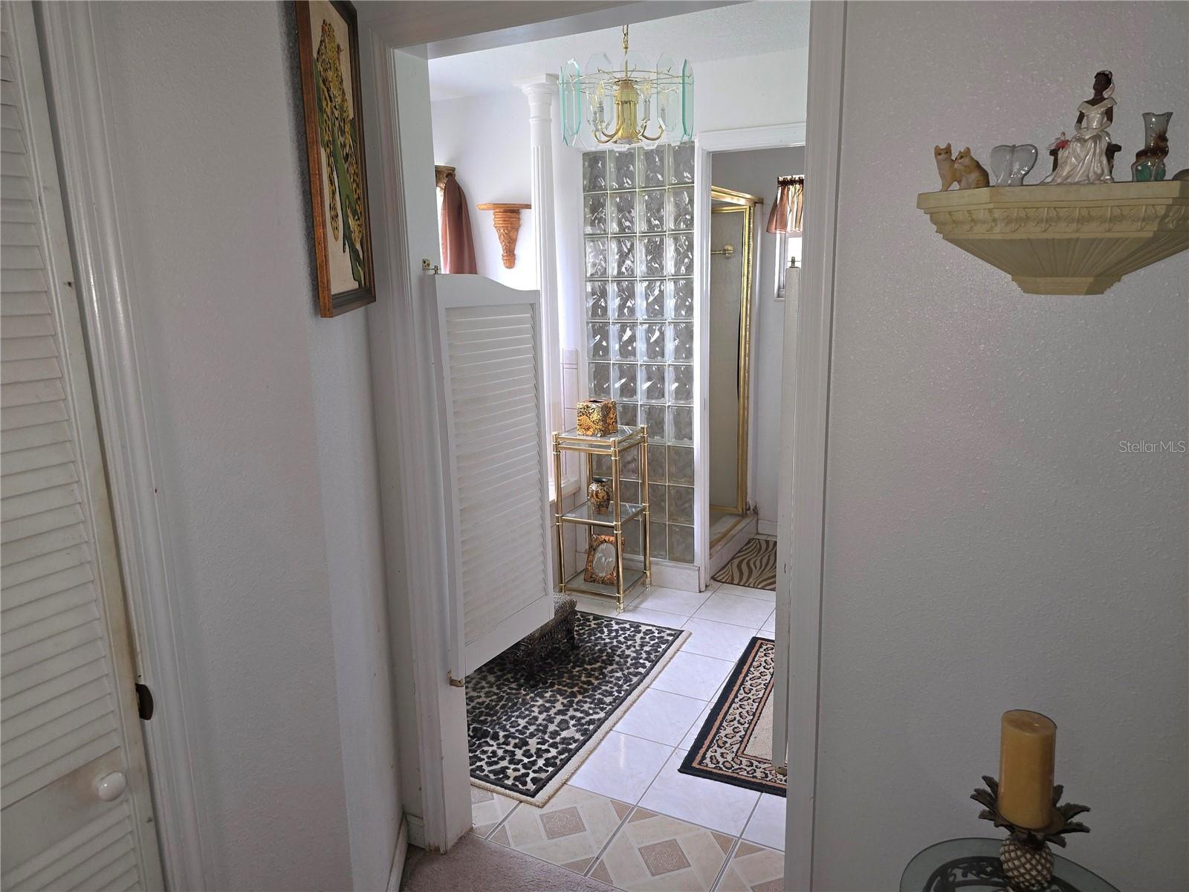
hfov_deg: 73.9
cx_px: 594
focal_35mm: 23
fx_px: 790
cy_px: 446
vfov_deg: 58.9
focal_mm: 6.3
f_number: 1.7
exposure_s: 1/60.2
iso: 100
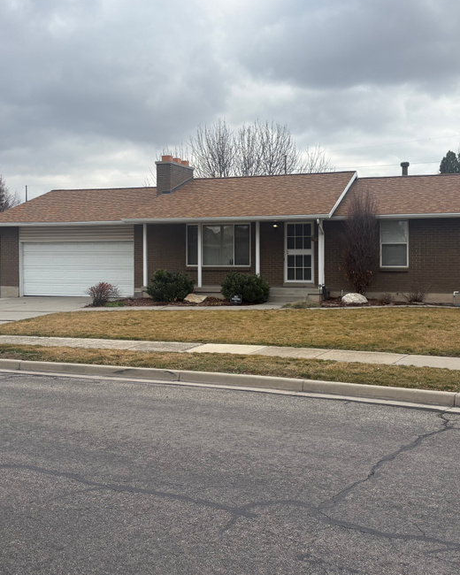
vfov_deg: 45.7
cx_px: 212
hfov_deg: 37.3
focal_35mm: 40
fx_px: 681
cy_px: 249
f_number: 1.6
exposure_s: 1/2364
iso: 50
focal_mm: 5.96
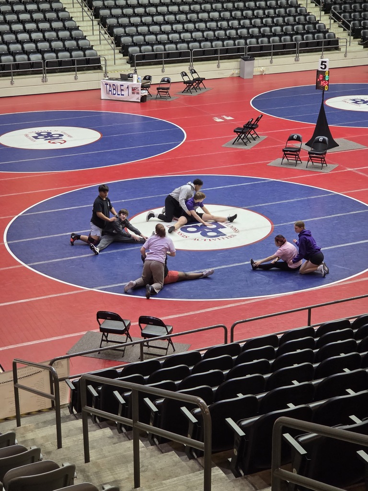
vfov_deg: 28.2
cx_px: 184
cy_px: 246
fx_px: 978
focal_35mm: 69
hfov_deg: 21.3
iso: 250
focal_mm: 7
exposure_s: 1/60
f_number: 2.4
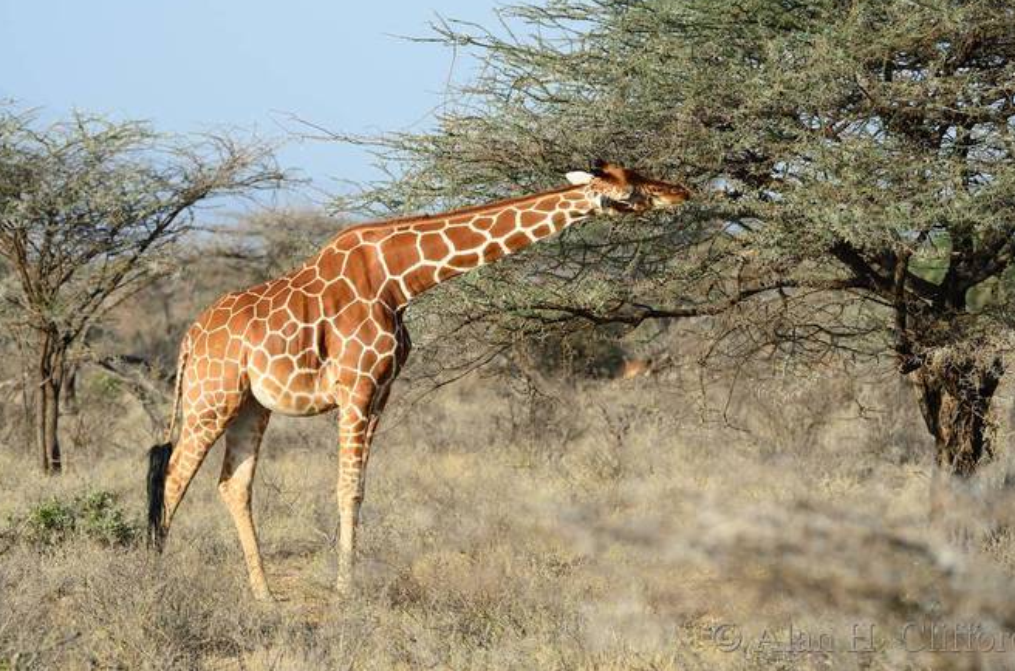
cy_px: 316
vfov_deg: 3.7
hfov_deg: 5.6
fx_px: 10350
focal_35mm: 368
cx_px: 532
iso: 200
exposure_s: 1/500
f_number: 5.3
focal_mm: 230
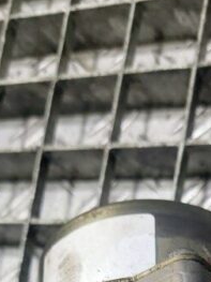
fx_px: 618
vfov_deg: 22.0
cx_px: 144
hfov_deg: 19.3
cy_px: 402
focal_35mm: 76
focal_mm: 5.23
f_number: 1.8
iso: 125
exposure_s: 1/50
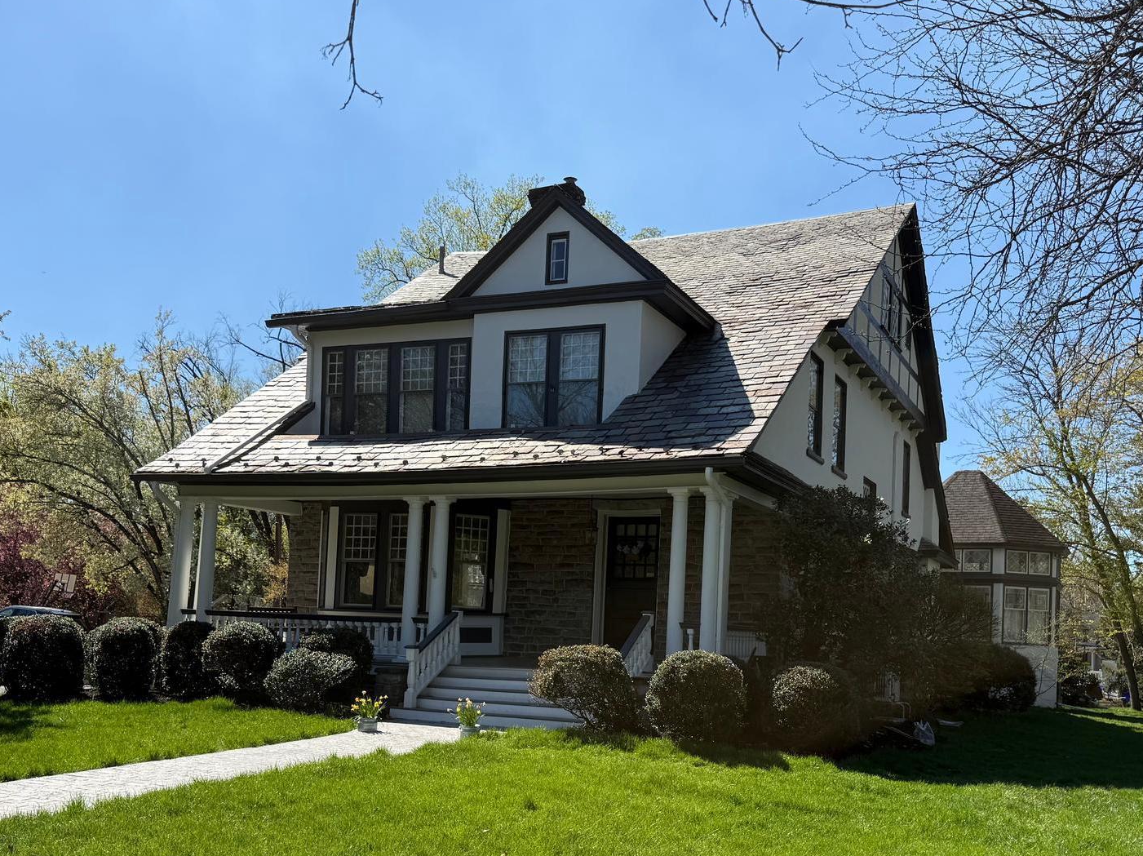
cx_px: 626
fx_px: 924
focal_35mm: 28
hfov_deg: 63.3
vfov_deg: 49.6
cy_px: 477
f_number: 1.78
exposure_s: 1/3425
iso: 80
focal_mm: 6.76
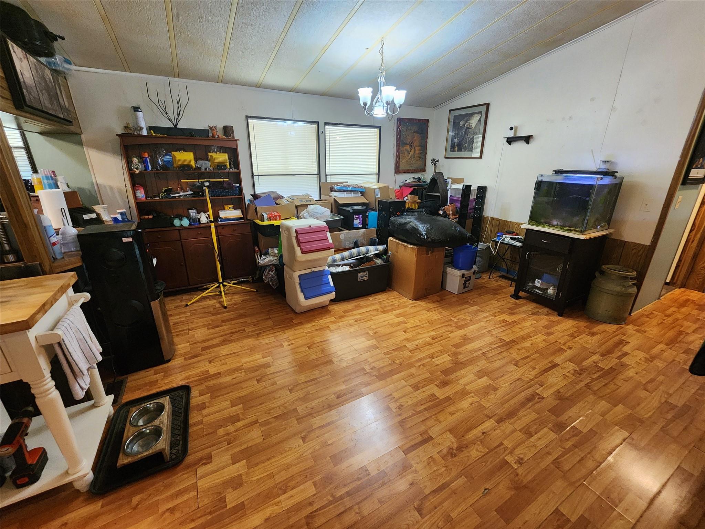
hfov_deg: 106.2
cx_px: 352
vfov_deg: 89.9
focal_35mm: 13
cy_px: 264
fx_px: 265
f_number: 2.2
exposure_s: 1/40
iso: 320
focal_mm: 2.2
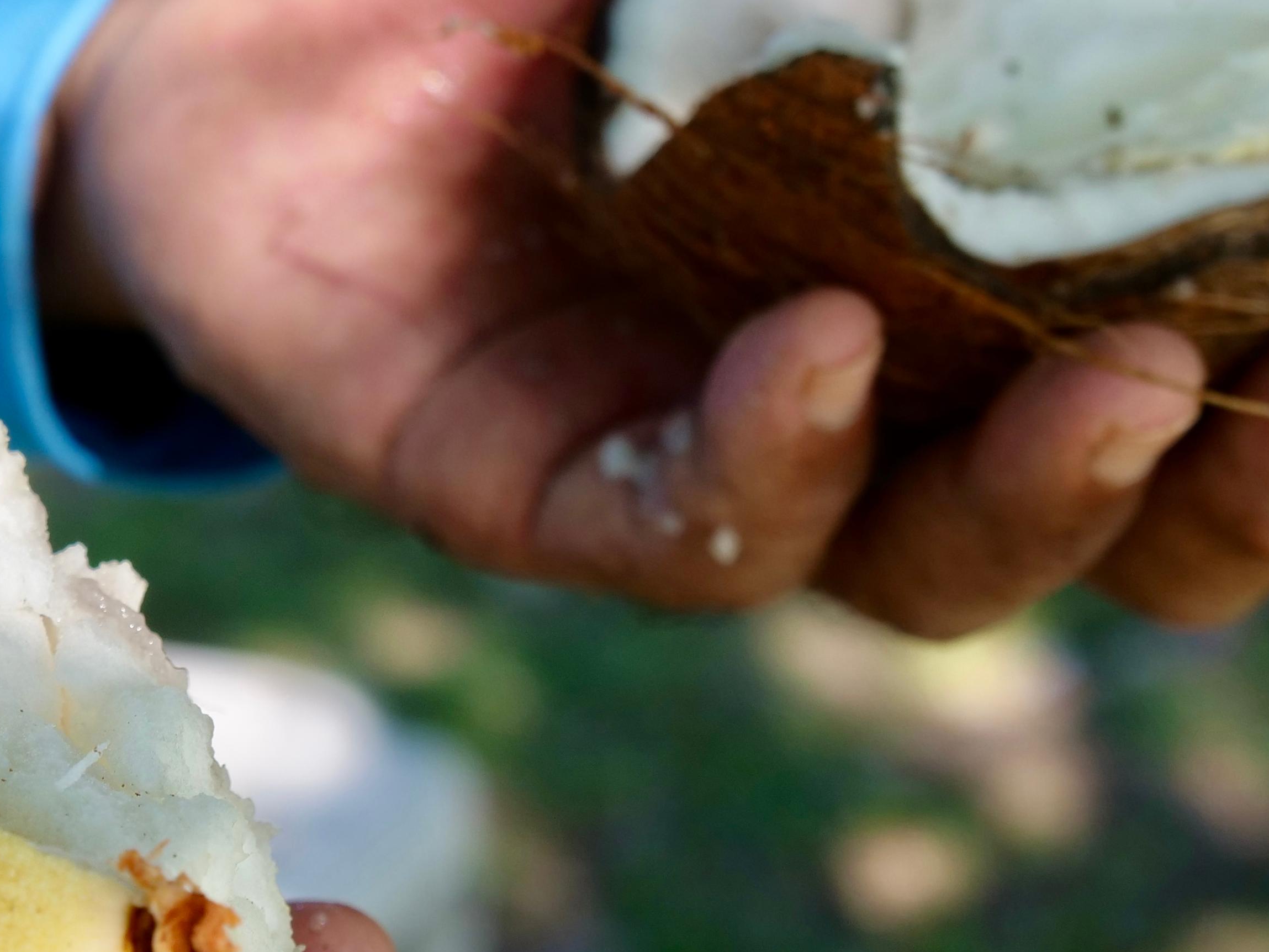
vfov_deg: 9.2
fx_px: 5903
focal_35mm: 161
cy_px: 585
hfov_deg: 12.2
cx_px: 200
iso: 200
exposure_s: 1/200
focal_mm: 37
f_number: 5.6
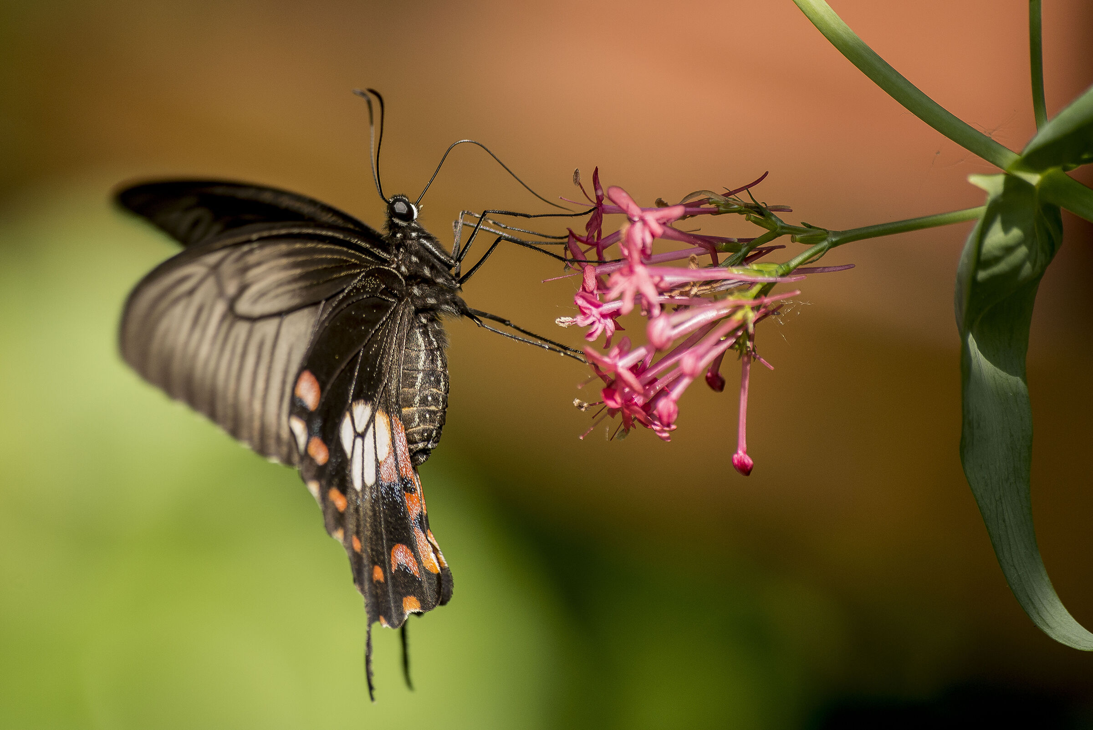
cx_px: 546
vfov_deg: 7.0
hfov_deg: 10.5
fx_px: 5922
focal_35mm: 195
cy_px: 365
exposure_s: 1/800
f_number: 5.6
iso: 500
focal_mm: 195
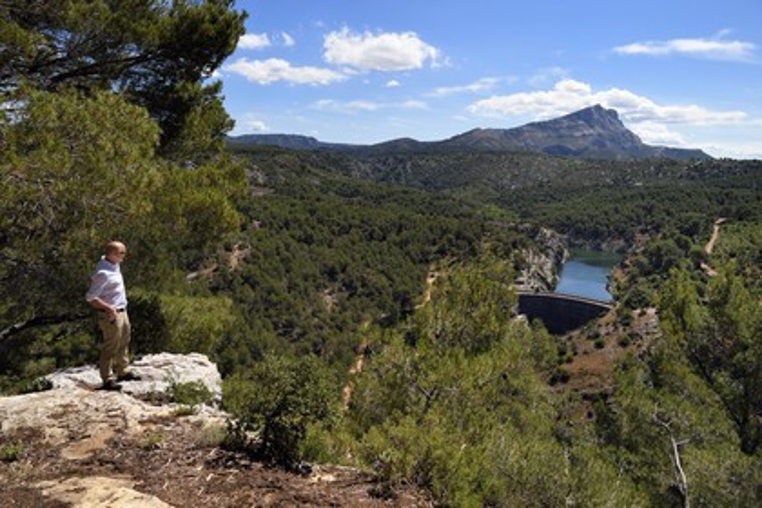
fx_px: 614
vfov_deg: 45.0
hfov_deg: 63.7
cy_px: 254
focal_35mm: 29
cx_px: 381
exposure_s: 1/250
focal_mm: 29
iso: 200
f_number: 14
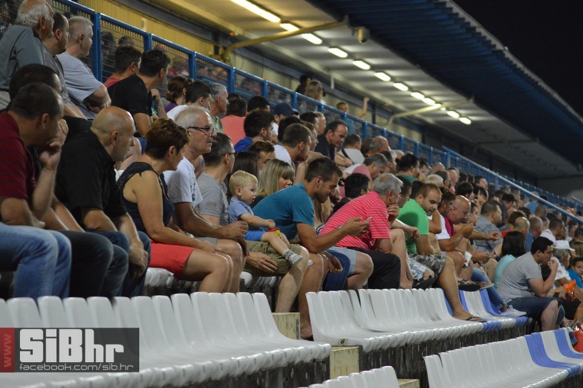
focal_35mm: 180
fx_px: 2912
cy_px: 194
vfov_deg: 7.6
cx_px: 292
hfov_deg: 11.4
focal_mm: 120
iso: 3200
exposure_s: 1/250
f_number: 5.6
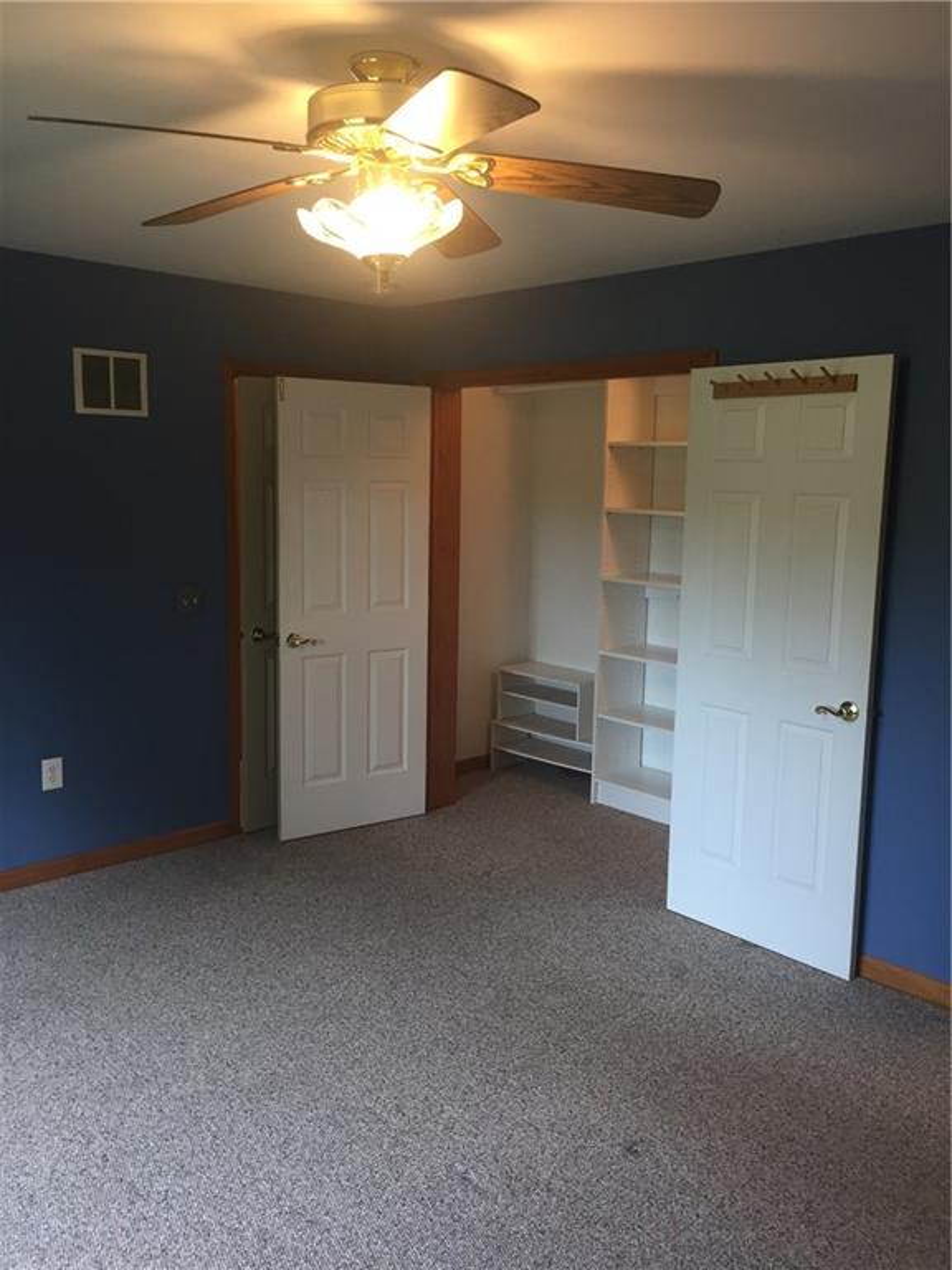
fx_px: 1063
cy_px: 635
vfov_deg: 61.7
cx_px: 476
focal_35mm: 29
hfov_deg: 48.2
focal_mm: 4.15
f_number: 2.2
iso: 80
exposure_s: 1/30
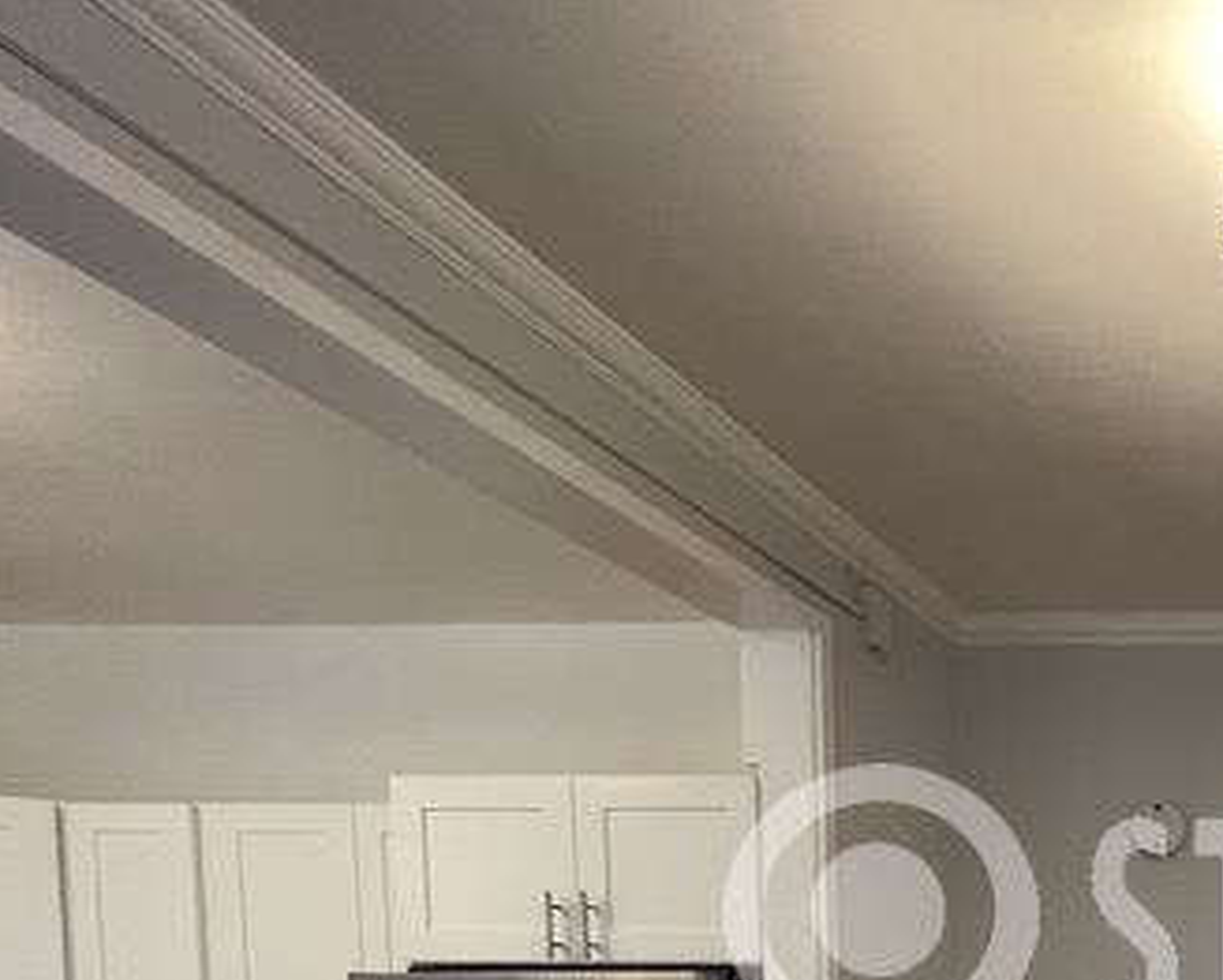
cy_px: 1115
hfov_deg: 40.7
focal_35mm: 31
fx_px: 1123
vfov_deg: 38.0
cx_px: 1455
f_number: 1.8
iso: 160
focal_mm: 1.57
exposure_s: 1/60
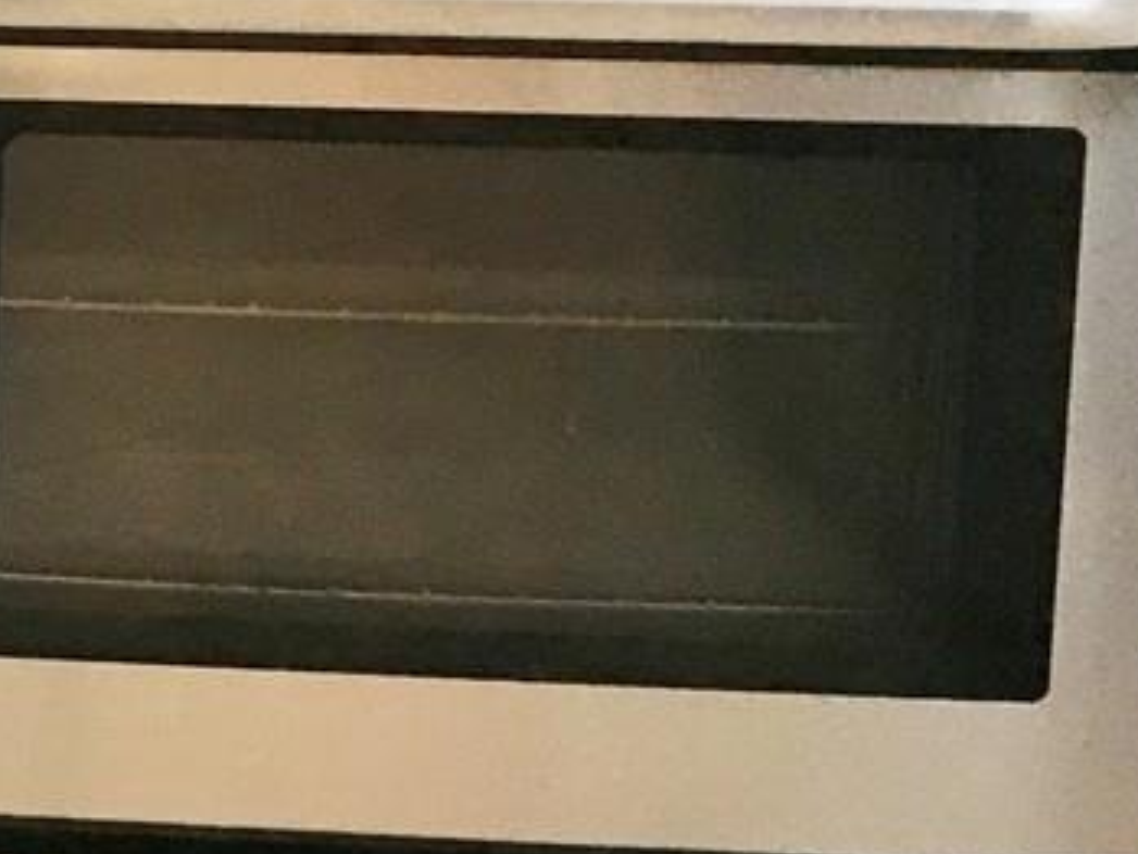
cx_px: -1317
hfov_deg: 12.5
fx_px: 4374
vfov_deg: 10.9
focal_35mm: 133
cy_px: -251
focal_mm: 4.15
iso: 40
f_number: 2.2
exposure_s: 1/30
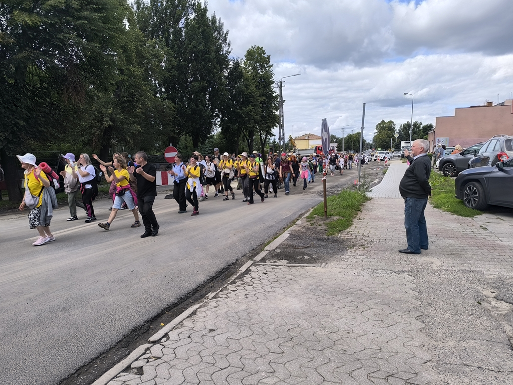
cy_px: 192
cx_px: 256
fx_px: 341
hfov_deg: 73.9
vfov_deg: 58.9
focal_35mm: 23
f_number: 1.65
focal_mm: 6.14
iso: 50
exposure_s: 1/776
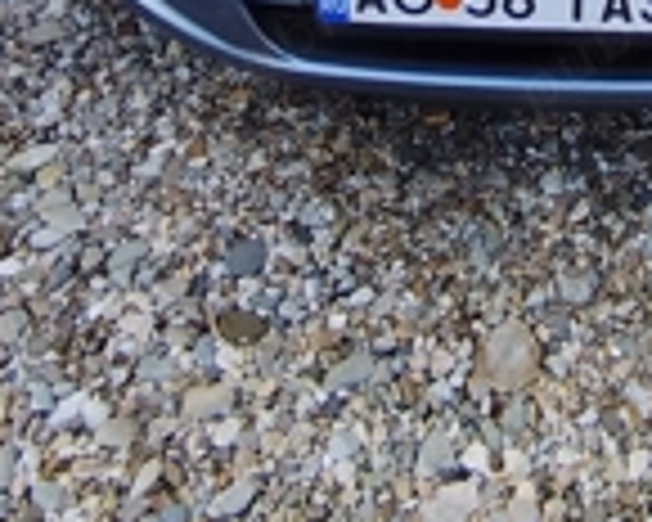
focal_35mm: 62
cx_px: 504
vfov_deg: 20.8
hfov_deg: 29.9
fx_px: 1196
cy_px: -268
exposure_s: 1/835
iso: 50
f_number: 2.2
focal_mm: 1.65
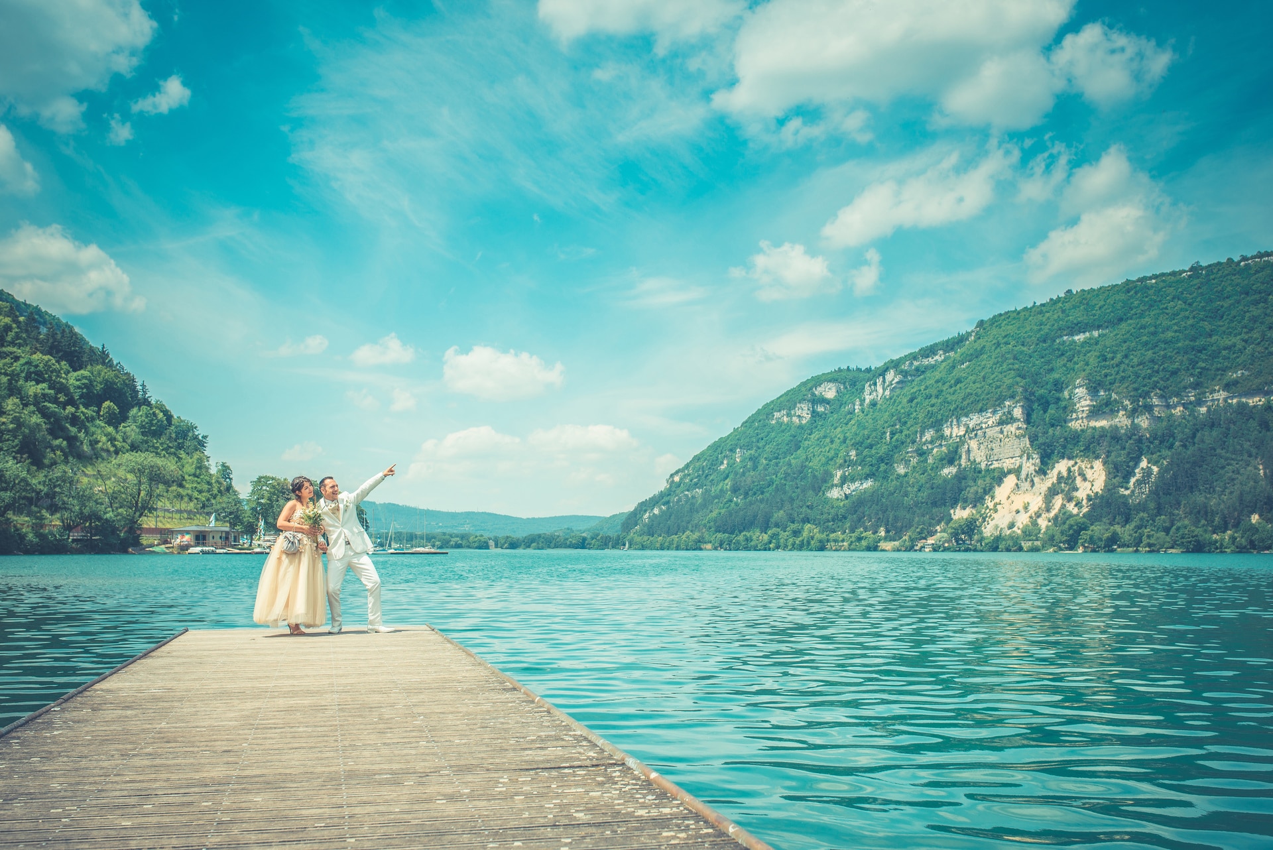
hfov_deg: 54.4
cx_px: 636
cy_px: 425
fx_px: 1238
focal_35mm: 35
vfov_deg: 37.9
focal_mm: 35
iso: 100
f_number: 5.6
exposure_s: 1/1250
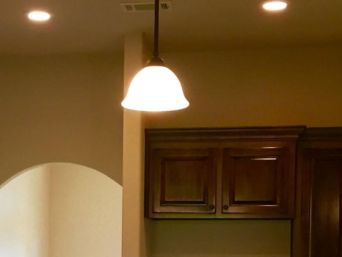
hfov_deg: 20.4
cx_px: 68
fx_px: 939
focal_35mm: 95
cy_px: 276
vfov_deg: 15.2
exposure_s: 1/30
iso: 100
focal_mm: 4.15
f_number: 2.2
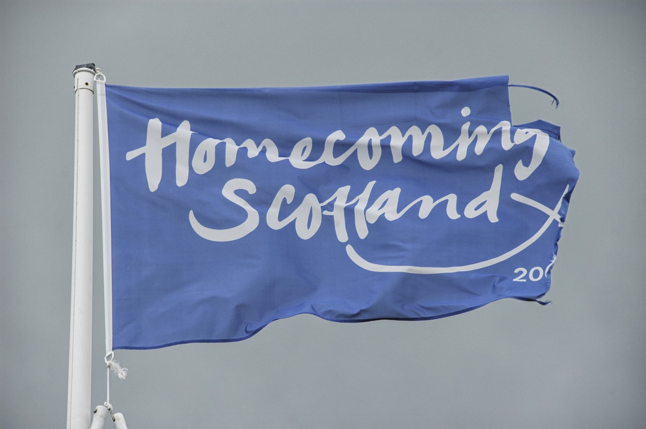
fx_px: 4034
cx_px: 323
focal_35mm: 225
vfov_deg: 6.1
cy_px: 214
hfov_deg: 9.2
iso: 200
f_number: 6.3
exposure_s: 1/640
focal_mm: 150
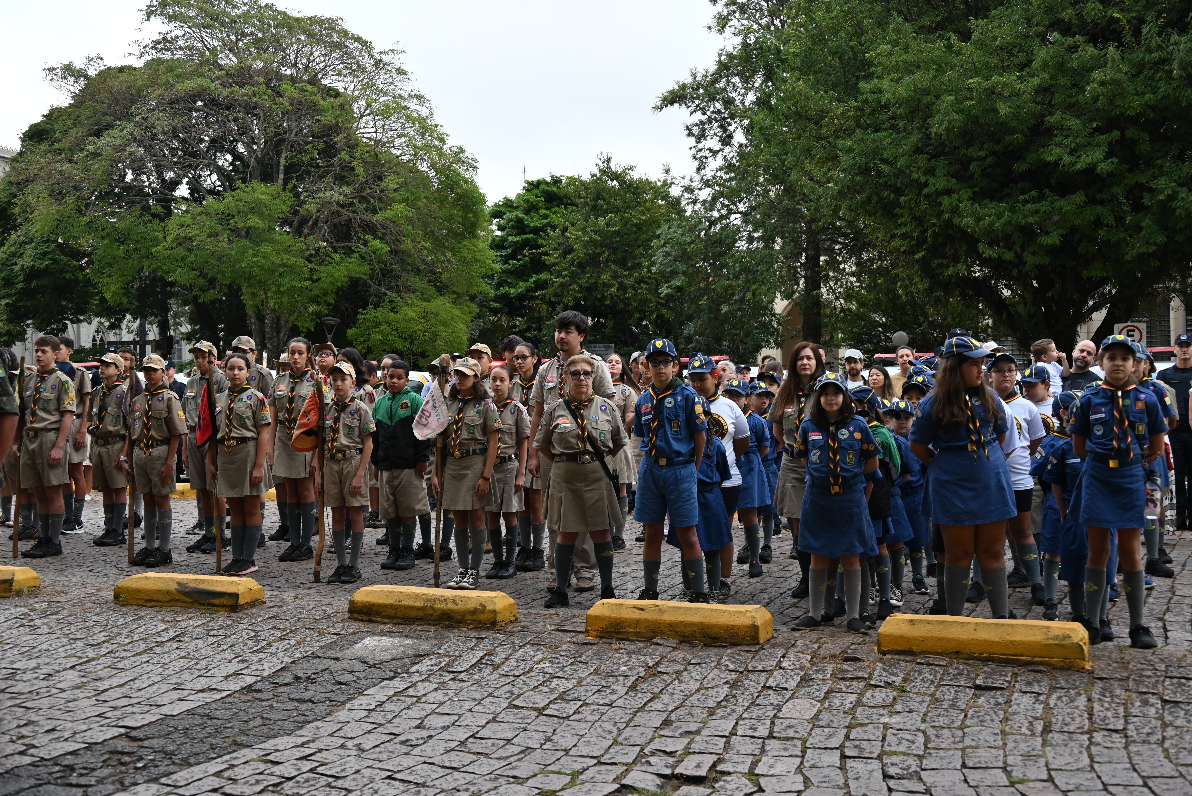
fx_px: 1325
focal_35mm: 40
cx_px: 596
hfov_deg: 48.4
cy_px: 398
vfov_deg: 33.4
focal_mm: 40
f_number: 5
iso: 400
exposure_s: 1/250
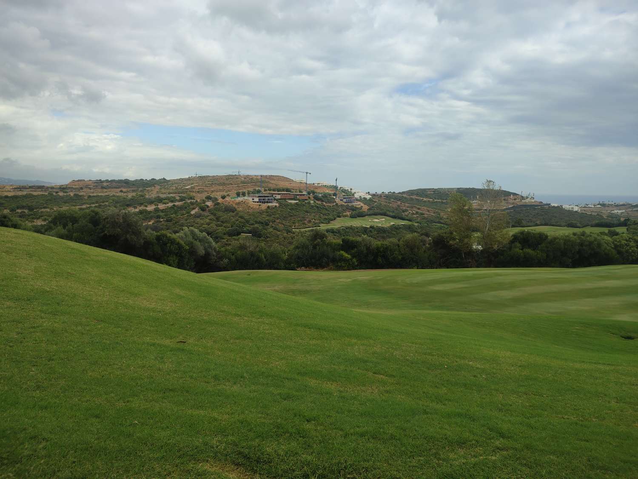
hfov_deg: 71.6
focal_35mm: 24
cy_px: 240
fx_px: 442
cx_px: 319
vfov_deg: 56.8
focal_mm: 5.89
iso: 50
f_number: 1.89
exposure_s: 1/622
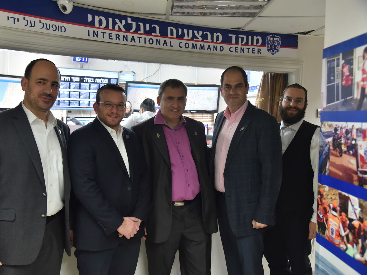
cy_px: 139
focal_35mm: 33
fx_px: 350
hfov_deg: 55.2
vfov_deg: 42.9
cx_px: 163
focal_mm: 30
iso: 1600
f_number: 4
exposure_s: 1/100
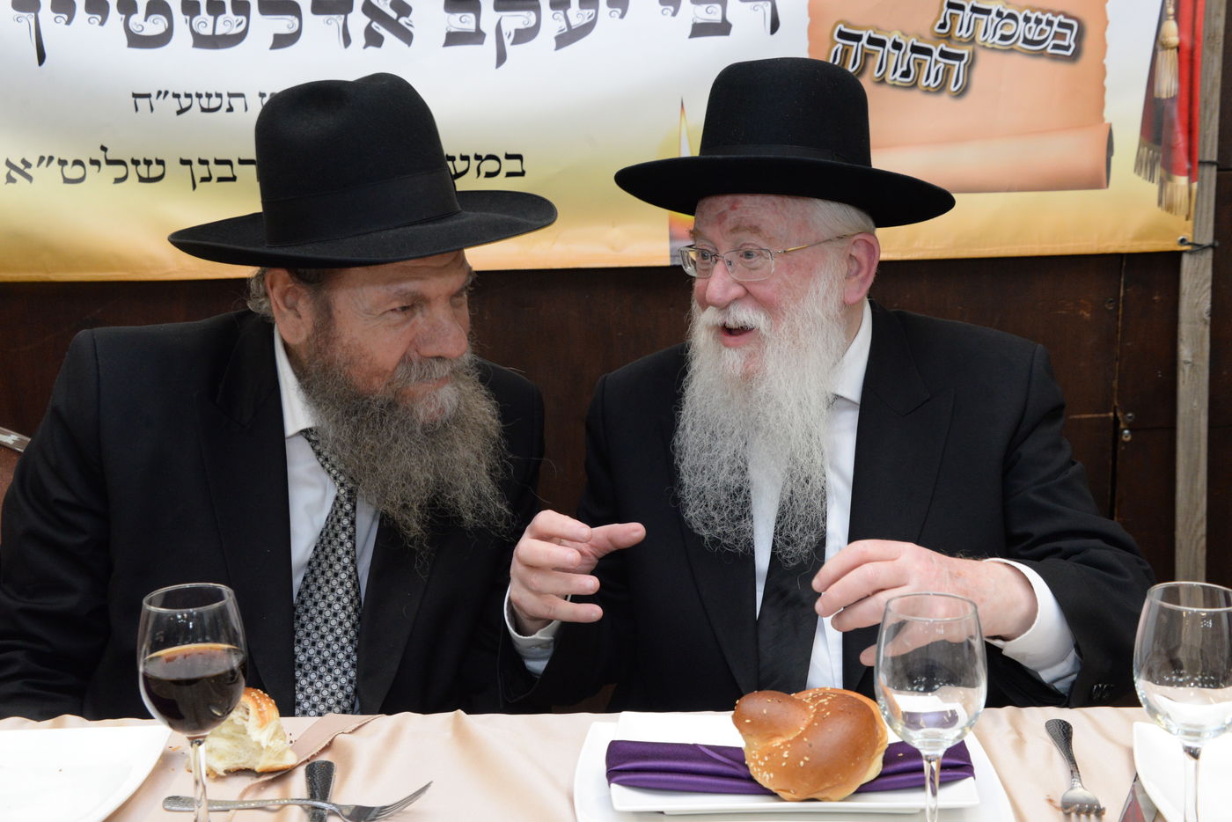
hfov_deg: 42.7
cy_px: 411
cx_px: 616
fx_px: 1574
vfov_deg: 29.3
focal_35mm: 46
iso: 3200
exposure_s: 1/60
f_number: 10
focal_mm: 46
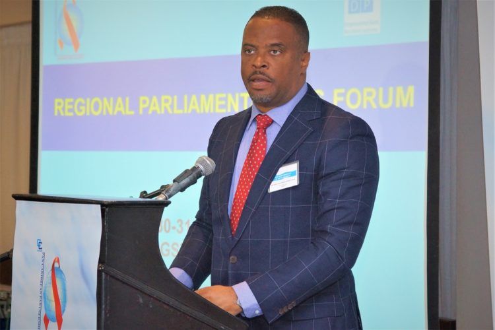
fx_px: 1547
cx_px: 248
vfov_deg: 12.2
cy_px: 165
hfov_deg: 18.2
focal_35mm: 112
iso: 800
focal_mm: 75
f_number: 7.1
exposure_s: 1/50
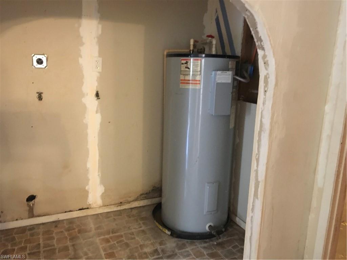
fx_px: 291
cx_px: 174
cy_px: 130
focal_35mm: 29
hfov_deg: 61.7
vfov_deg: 48.2
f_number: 2.2
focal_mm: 4.15
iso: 400
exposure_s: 1/15
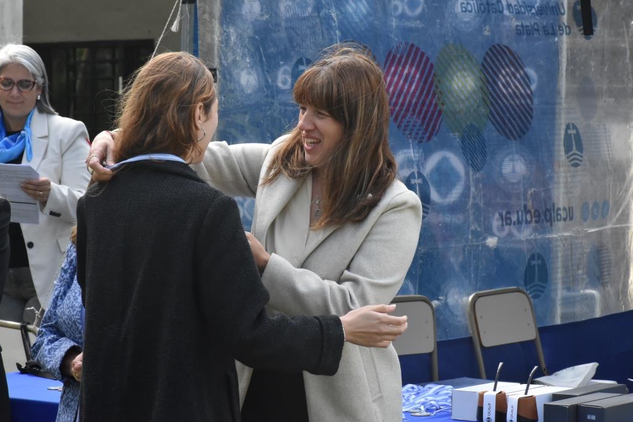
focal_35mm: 144
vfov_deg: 9.6
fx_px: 2523
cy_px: 210
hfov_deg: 14.3
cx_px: 317
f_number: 13
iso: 1600
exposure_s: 1/640
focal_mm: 95
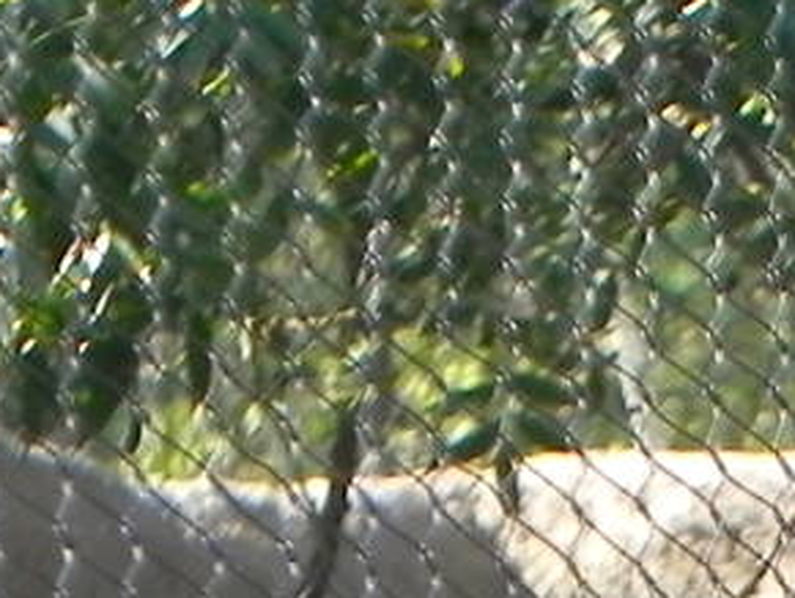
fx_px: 26870
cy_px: 1440
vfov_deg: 1.3
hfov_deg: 1.7
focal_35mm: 1169
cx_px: 1872
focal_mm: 37.7
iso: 160
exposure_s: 1/157
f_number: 4.5
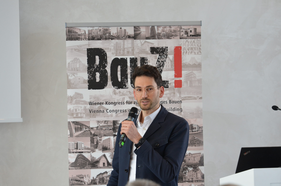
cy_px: 93
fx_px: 2337
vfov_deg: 4.6
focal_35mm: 300
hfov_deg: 6.9
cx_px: 140
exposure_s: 1/250
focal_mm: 200
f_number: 4
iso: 640
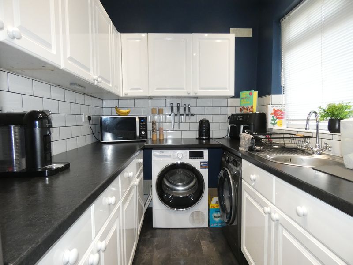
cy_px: 132
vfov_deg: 66.0
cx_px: 176
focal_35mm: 20
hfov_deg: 81.7
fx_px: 204
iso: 640
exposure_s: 1/60
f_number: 2.8
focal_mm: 3.6
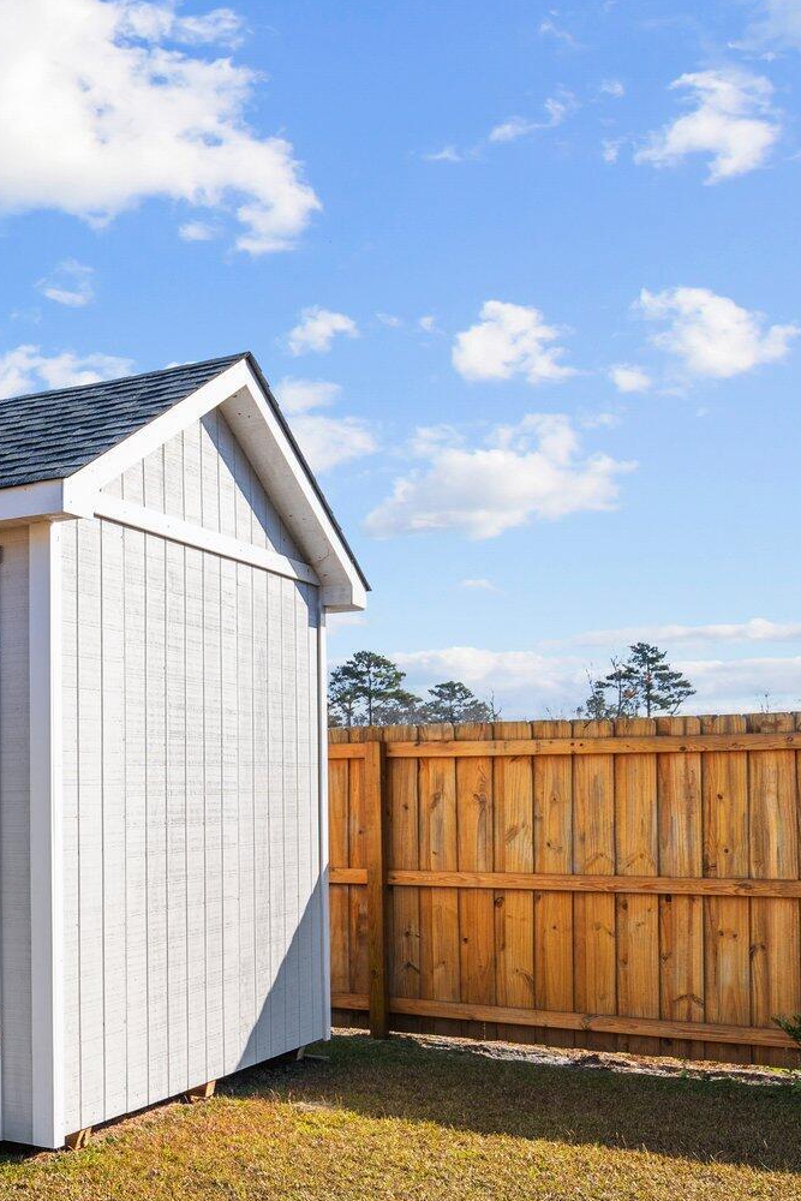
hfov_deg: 27.1
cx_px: -187
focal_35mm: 43
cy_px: 776
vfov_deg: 44.9
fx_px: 1435
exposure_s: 1/2000
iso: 200
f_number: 4
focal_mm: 21
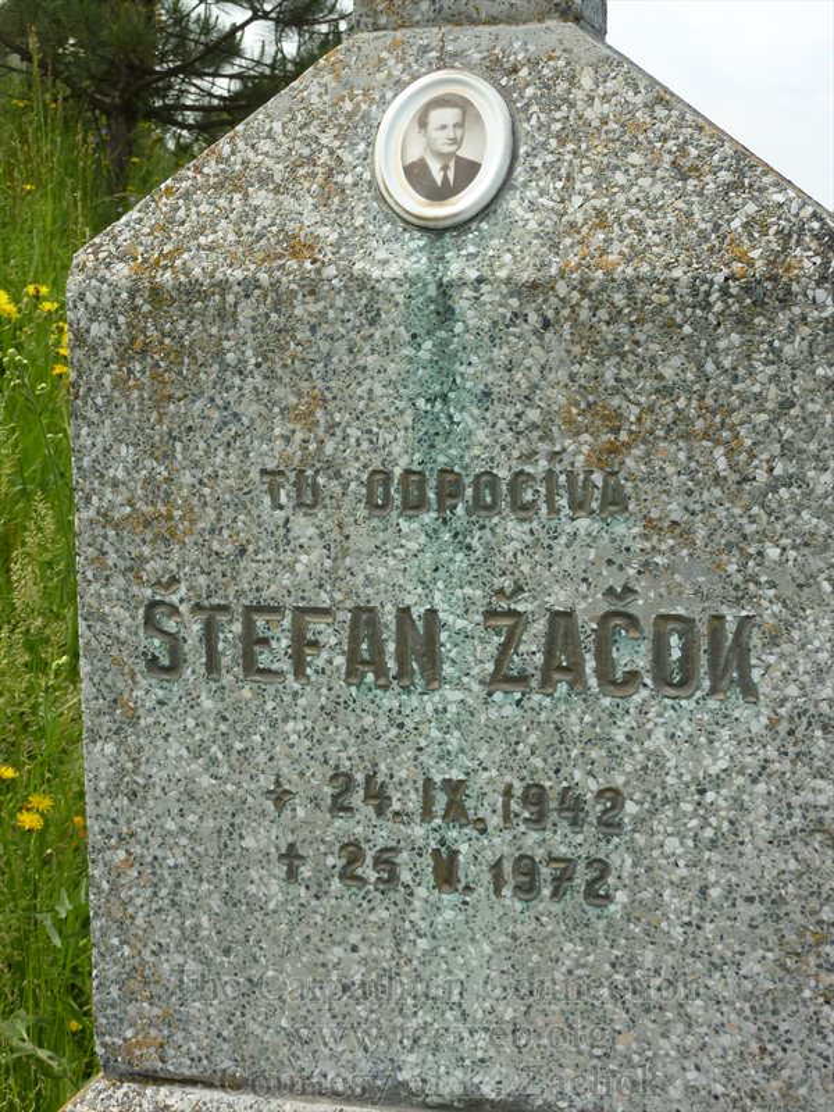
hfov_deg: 26.6
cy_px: 556
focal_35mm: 55
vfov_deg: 34.9
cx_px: 417
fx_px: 1767
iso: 80
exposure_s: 1/400
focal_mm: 9.1
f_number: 3.9
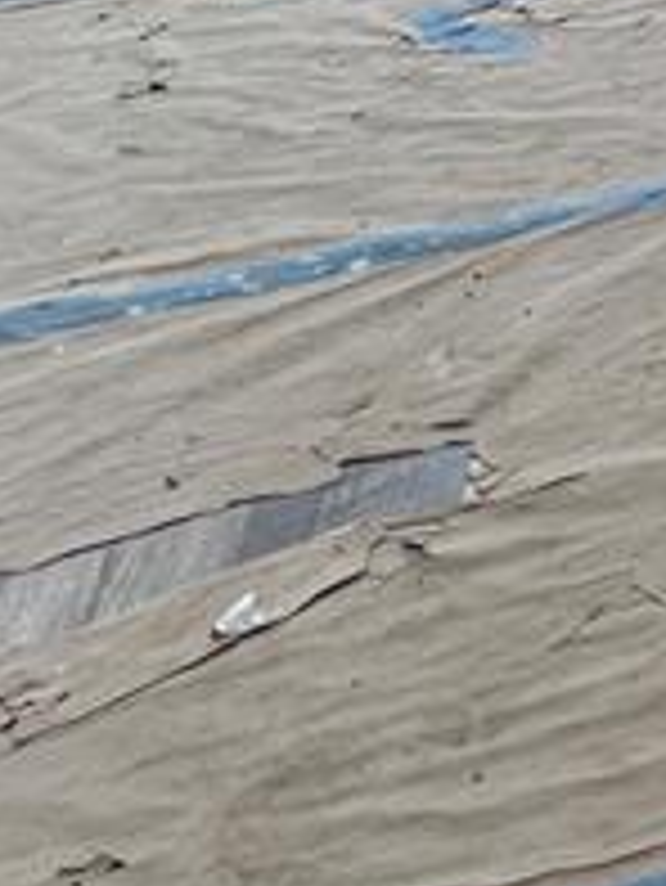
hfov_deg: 13.6
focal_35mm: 79
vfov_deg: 18.1
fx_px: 2024
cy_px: -819
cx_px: 1584
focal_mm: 1.57
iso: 32
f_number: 1.8
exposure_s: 1/99
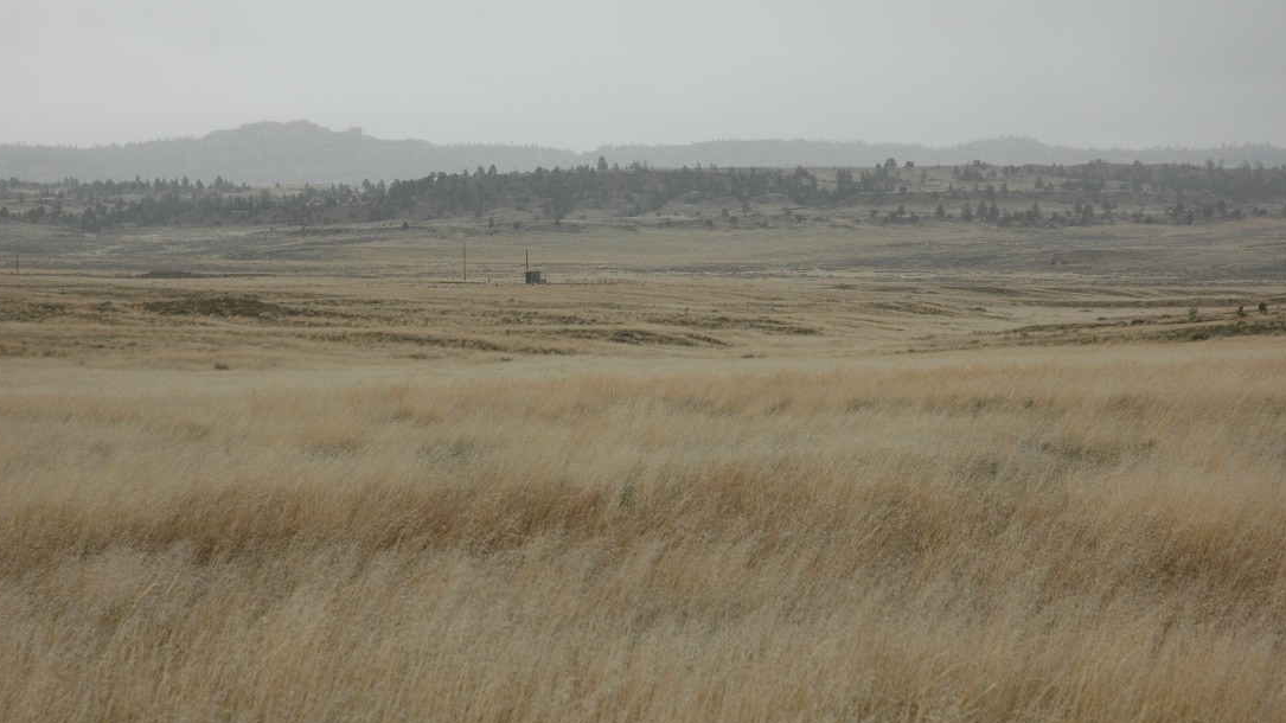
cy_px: 350
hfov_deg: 18.3
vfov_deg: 10.4
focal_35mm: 117
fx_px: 3989
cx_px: 667
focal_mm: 70
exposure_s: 1/250
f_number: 8
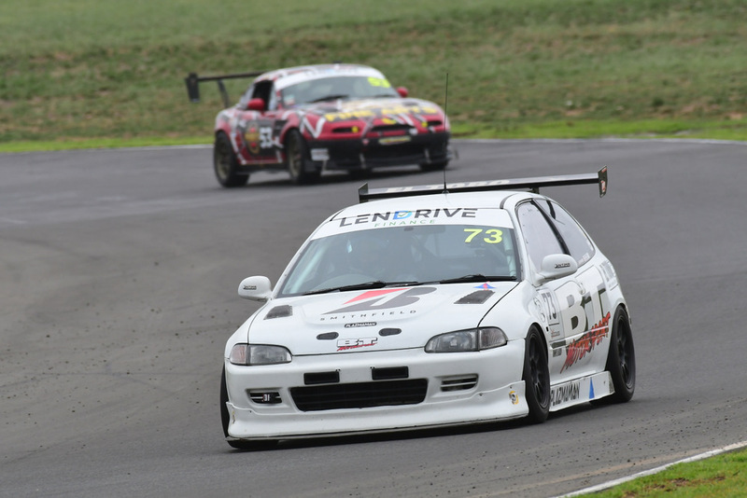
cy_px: 249
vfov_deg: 1.8
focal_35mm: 750
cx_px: 374
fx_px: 15567
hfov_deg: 2.7
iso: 640
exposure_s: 1/640
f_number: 10
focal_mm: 500
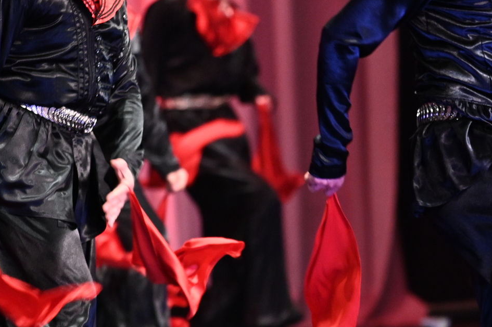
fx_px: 7212
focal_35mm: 528
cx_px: 466
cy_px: 238
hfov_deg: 3.9
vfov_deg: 2.6
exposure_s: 1/500
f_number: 2.8
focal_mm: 165
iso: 2000
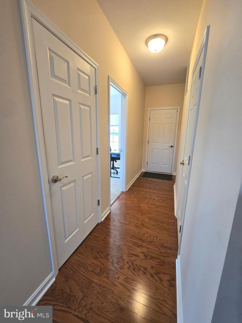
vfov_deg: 106.2
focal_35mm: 13
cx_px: 121
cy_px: 162
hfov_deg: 89.9
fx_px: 121
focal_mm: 2.2
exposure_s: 1/60
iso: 160
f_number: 2.2
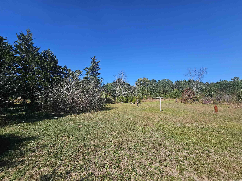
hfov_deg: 106.2
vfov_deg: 89.9
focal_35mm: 13
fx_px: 91
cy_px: 90
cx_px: 121
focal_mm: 2.2
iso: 50
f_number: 2.2
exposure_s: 1/2346
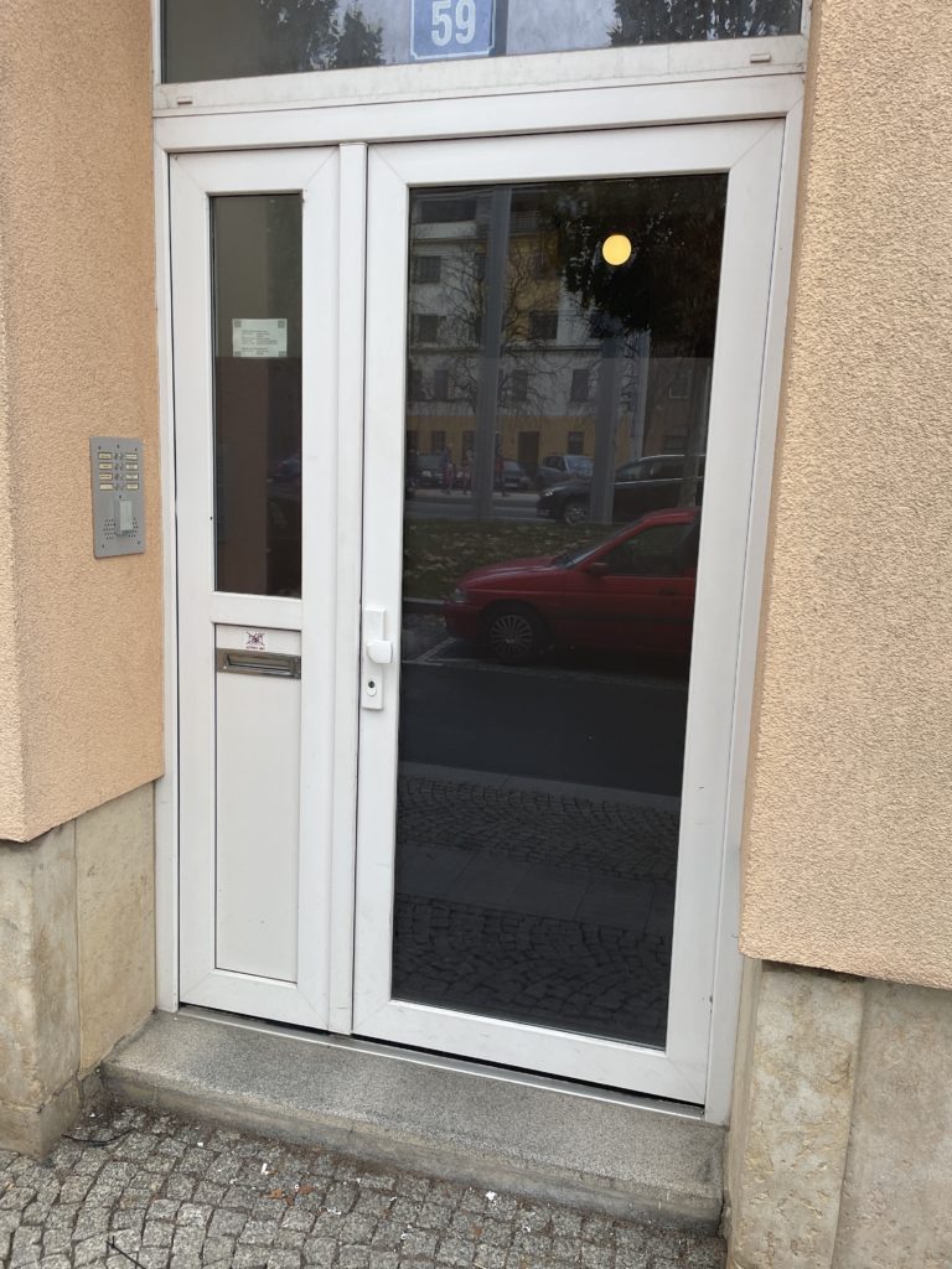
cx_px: 476
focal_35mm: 26
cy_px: 634
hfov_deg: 53.1
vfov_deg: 67.3
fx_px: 953
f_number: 1.6
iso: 32
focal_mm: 4.2
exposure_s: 1/309
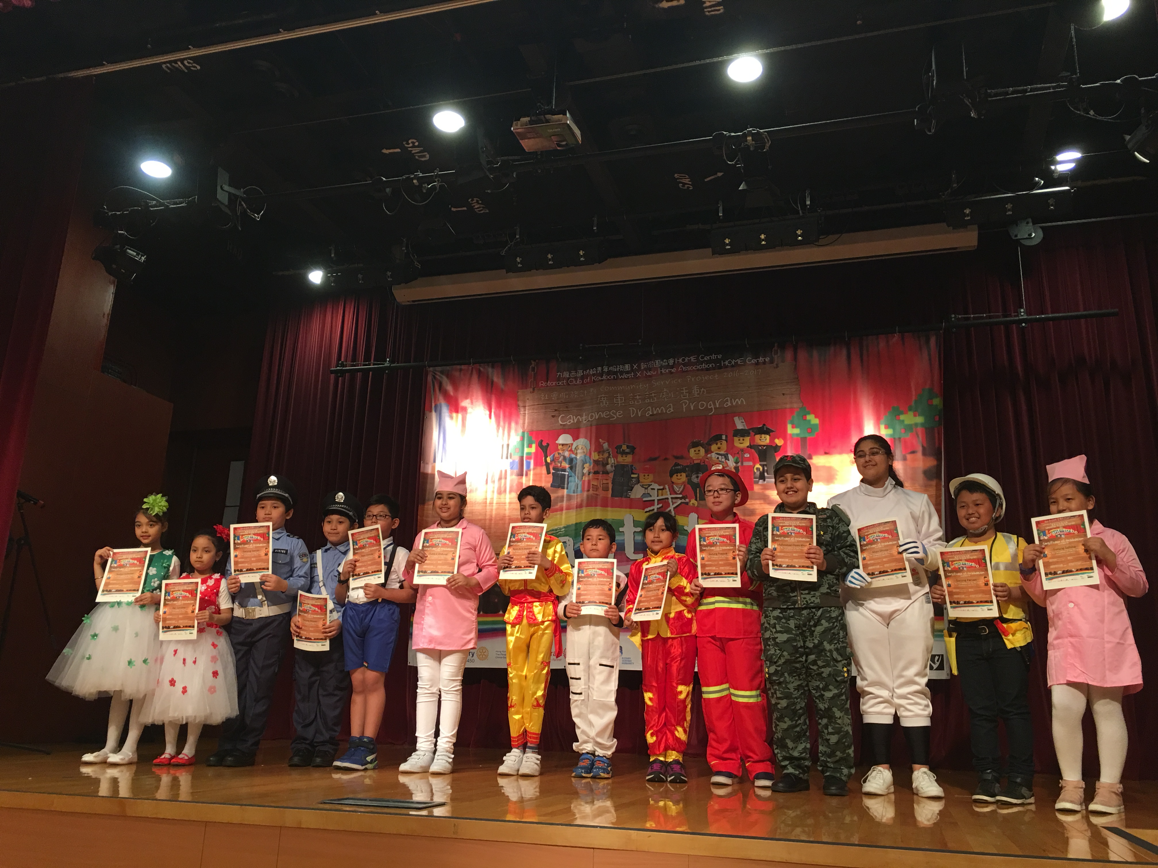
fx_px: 970
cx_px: 579
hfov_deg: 61.7
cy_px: 434
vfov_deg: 48.2
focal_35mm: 29
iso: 64
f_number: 2.2
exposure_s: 1/33
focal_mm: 4.15
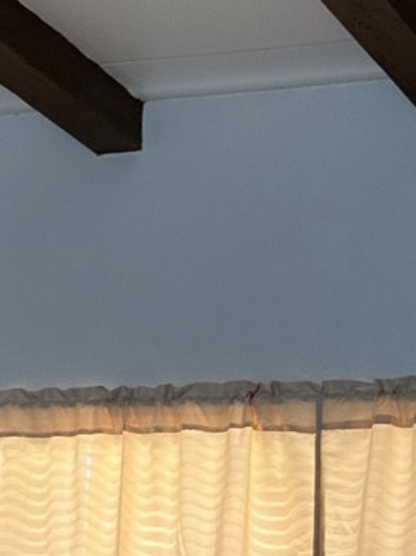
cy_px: 269
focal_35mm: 133
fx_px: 2134
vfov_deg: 14.8
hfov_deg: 11.0
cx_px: -2
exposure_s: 1/40
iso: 200
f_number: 1.78
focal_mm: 6.76
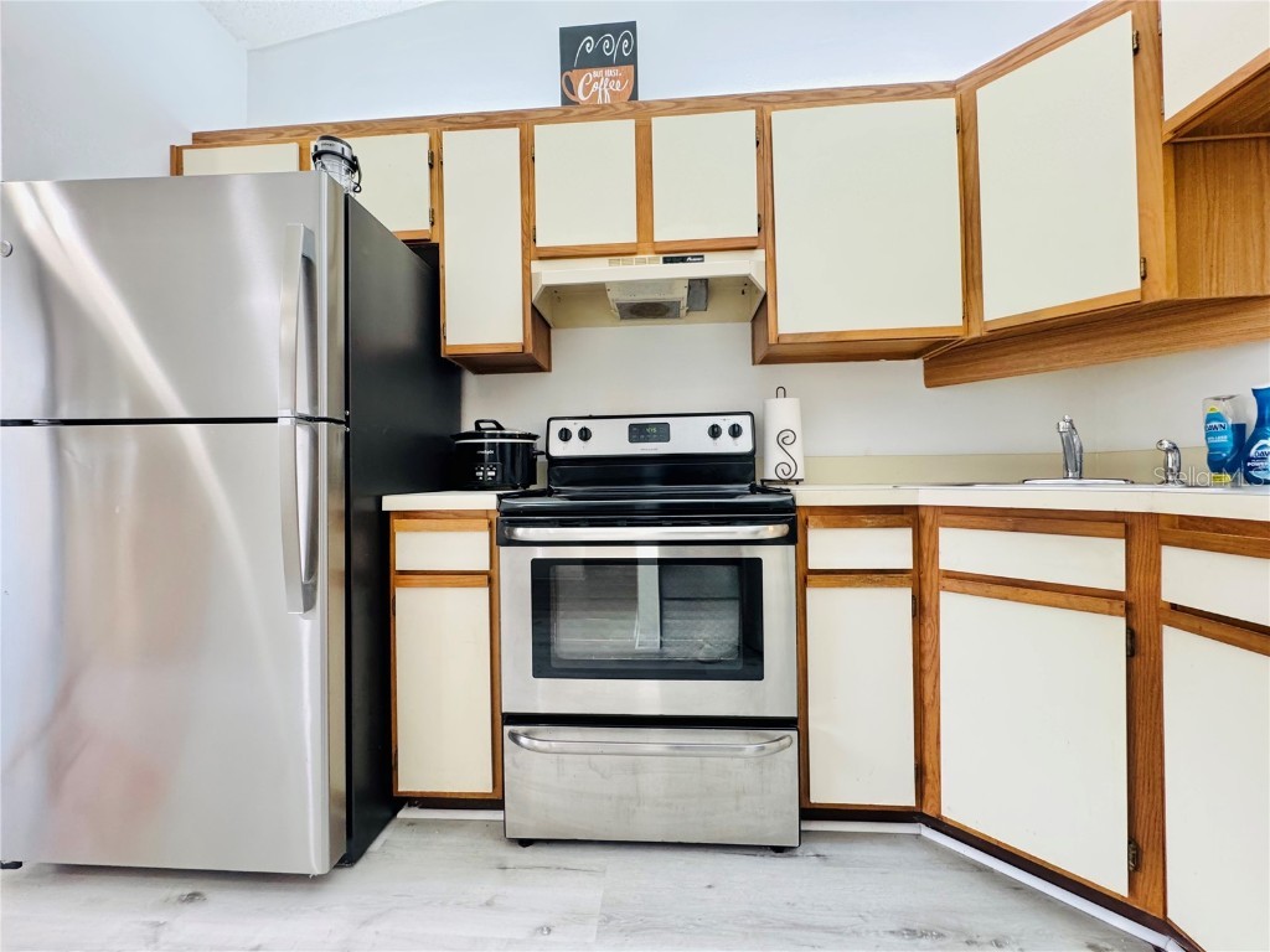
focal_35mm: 14
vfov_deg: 85.7
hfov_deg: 102.1
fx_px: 514
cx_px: 635
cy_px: 476
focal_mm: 2.22
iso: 250
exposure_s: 1/60
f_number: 2.2
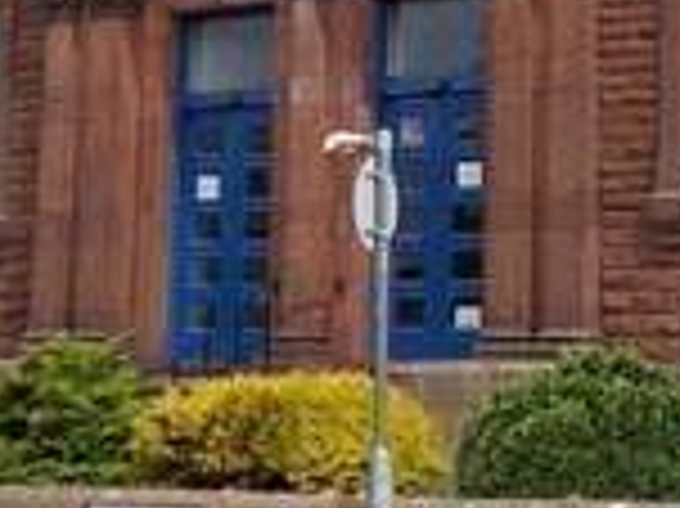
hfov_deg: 11.9
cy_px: -283
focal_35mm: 165
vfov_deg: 8.7
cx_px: 639
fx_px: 3239
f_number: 3.9
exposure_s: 1/500
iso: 80
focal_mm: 6.9
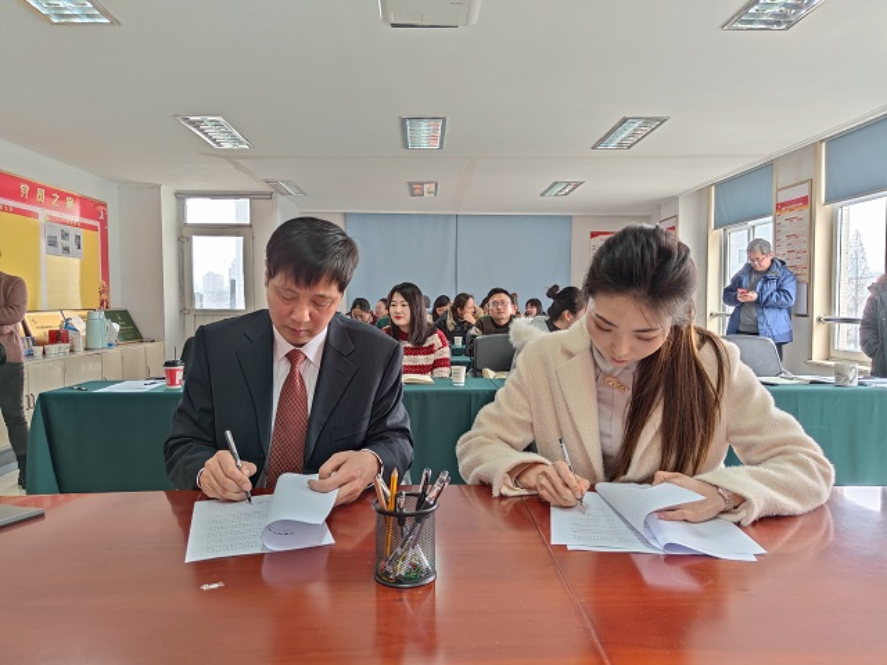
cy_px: 332
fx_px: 615
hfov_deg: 71.6
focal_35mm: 24
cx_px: 444
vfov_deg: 56.8
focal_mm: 6.78
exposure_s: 1/17
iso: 308
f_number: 1.85
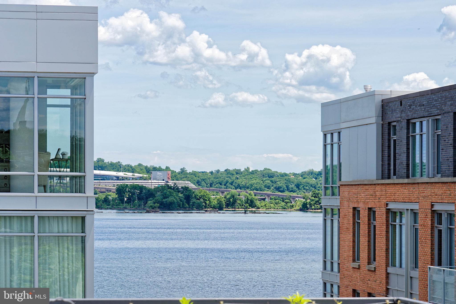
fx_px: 1520
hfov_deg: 17.1
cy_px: 152
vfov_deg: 11.4
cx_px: 228
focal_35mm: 120
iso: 320
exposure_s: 1/250
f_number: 13
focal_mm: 120
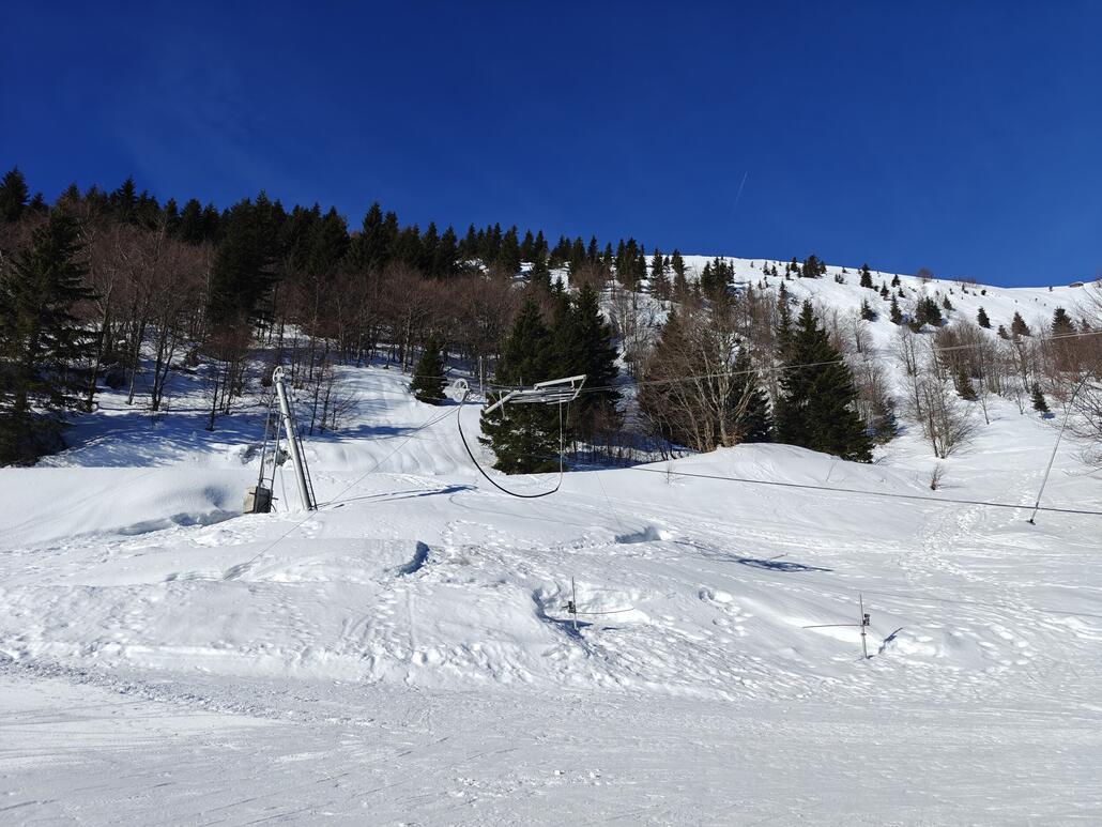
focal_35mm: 23
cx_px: 551
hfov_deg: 73.9
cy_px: 414
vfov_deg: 58.9
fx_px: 732
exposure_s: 1/3052
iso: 50
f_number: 1.6
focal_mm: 6.06
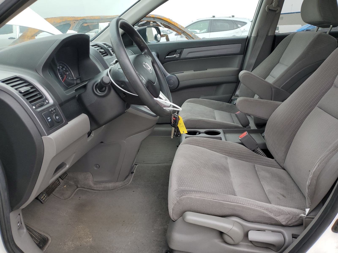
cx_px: 169
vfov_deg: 53.1
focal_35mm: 26
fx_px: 254
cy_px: 126
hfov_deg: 67.3
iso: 50
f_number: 1.5
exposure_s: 1/357
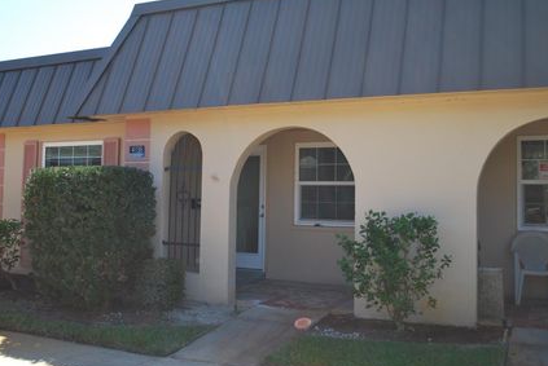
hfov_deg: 49.5
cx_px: 262
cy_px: 164
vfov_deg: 34.3
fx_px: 594
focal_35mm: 39
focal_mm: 22
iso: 100
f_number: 4
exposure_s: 1/320
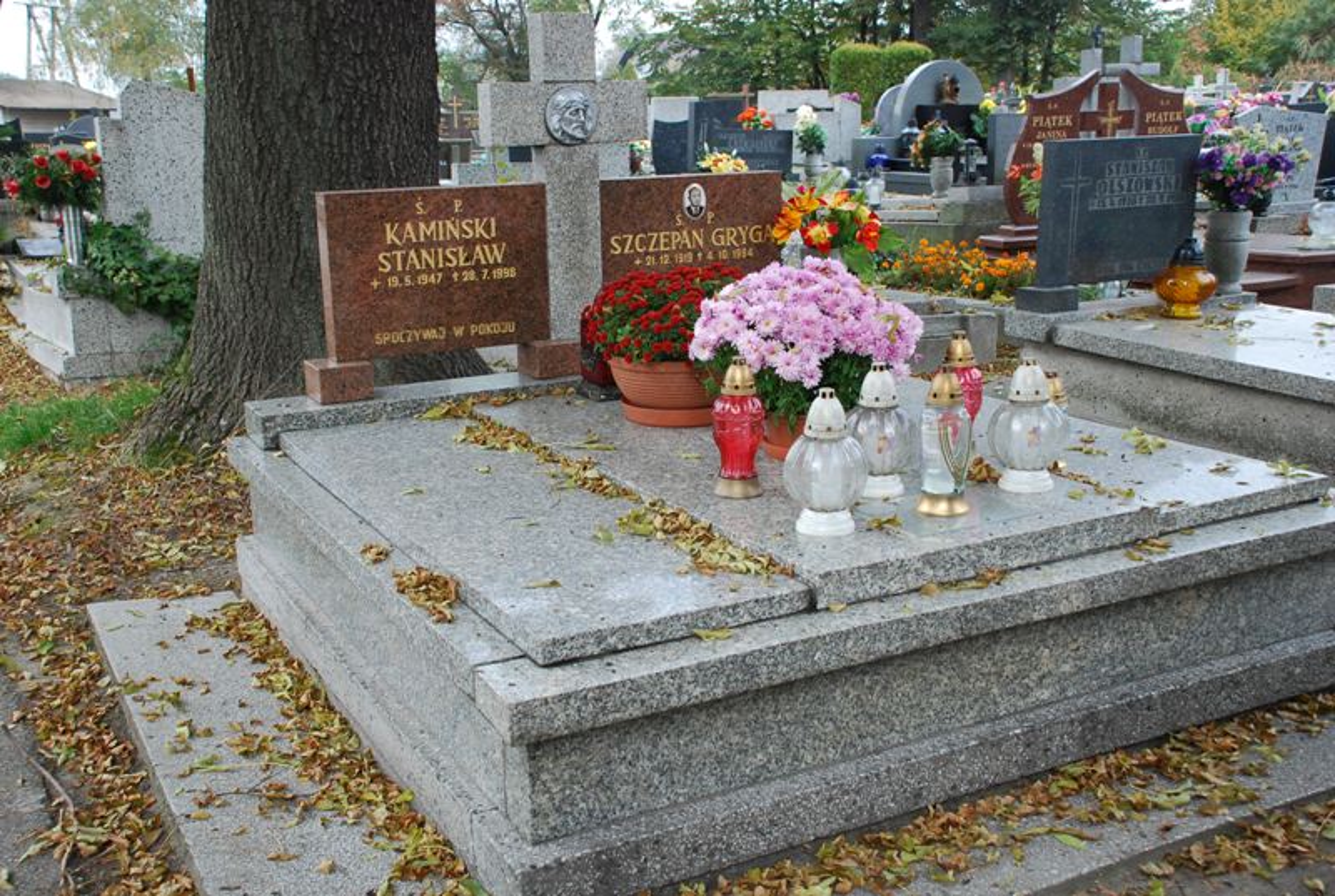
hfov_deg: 49.5
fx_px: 1449
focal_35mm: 39
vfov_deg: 34.4
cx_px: 668
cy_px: 448
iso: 500
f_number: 6.3
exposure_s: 1/60
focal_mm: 26
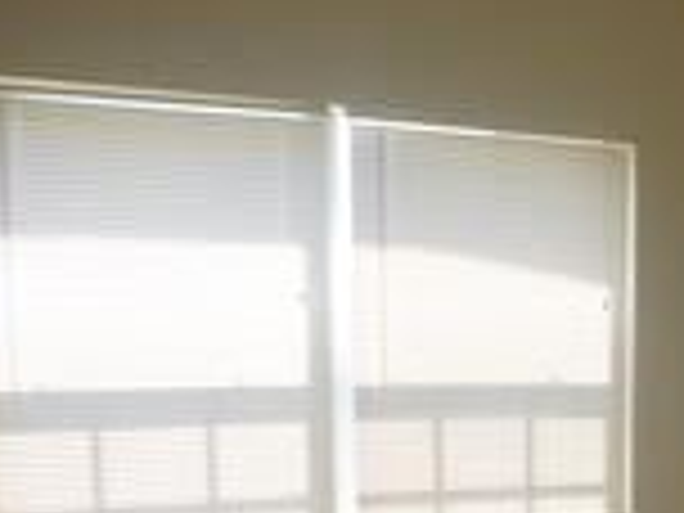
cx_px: 783
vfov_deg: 21.2
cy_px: 554
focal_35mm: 66
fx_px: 1304
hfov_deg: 26.6
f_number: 3.9
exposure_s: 1/60
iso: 100
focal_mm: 4.5
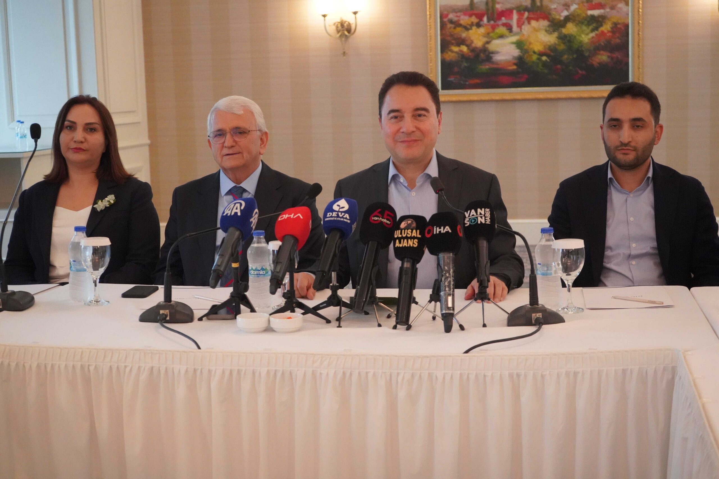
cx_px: 360
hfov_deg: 34.5
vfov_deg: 23.4
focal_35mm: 58
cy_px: 240
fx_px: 1158
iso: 12800
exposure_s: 1/160
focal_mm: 58
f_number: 5
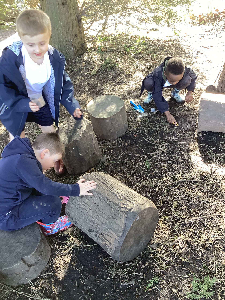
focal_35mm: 31
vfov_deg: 58.4
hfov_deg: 45.4
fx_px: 269
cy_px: 150
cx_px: 112
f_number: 2.4
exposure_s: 1/60
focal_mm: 3.3
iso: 100
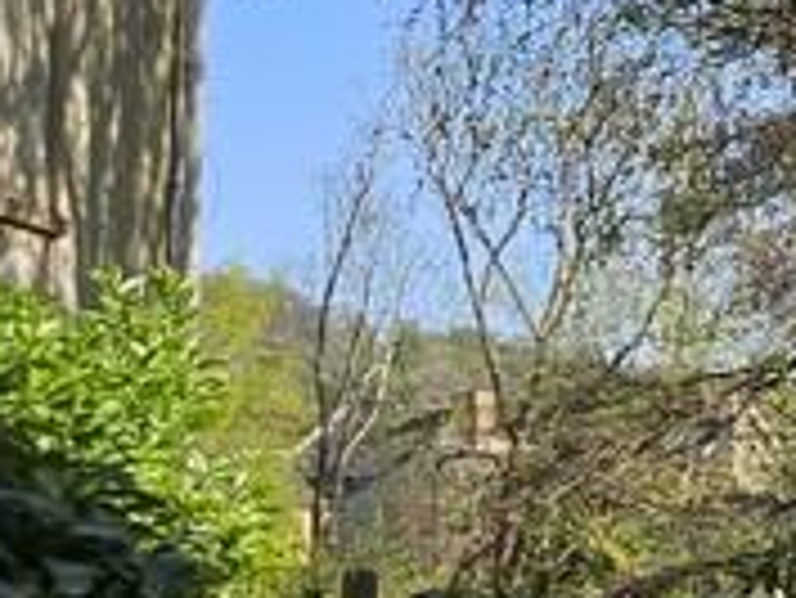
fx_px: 3060
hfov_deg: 11.8
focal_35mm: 133
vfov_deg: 11.2
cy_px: 265
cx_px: 1956
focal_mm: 5.4
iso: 25
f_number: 1.8
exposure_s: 1/927
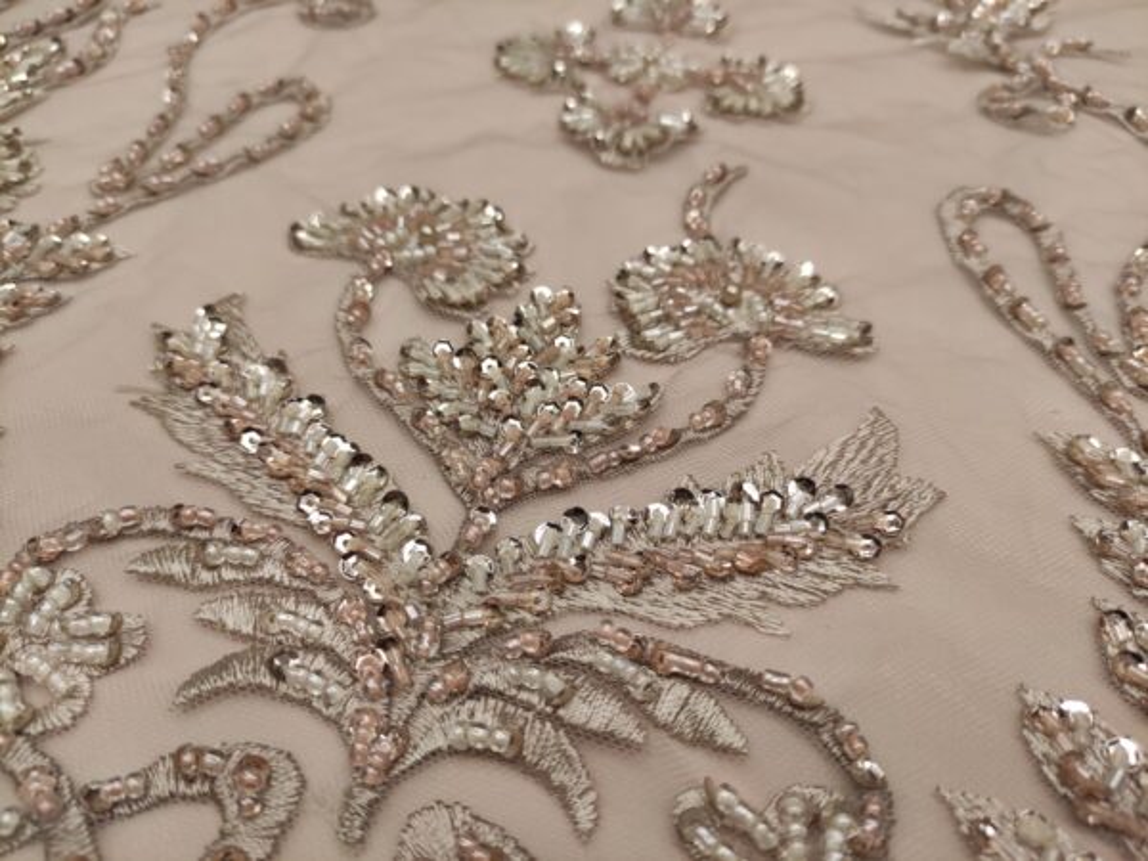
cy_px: 430
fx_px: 829
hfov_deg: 69.4
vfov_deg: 54.9
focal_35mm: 25
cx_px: 574
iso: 200
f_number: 1.89
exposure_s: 1/160
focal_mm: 5.43
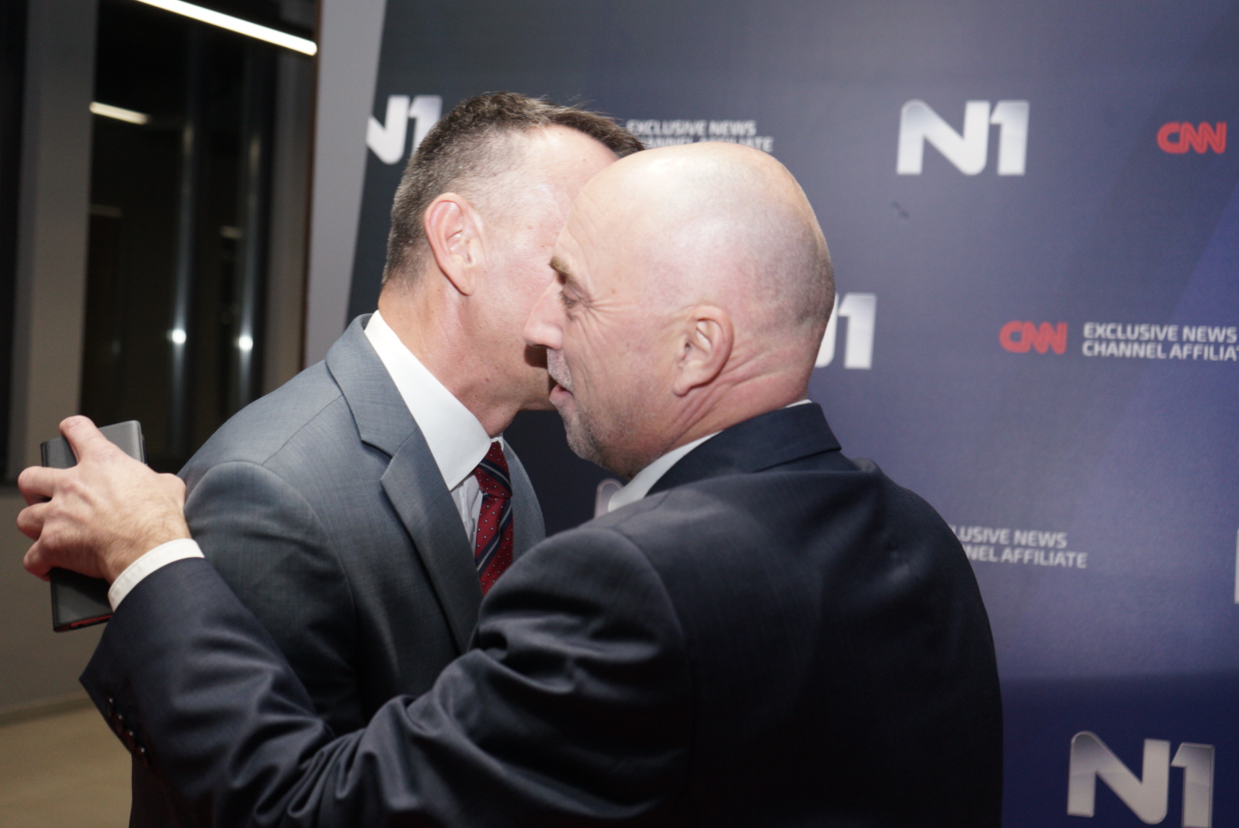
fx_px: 1619
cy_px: 414
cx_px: 620
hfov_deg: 41.9
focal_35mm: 47
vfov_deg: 28.7
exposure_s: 1/160
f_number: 4.5
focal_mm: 47
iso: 1600
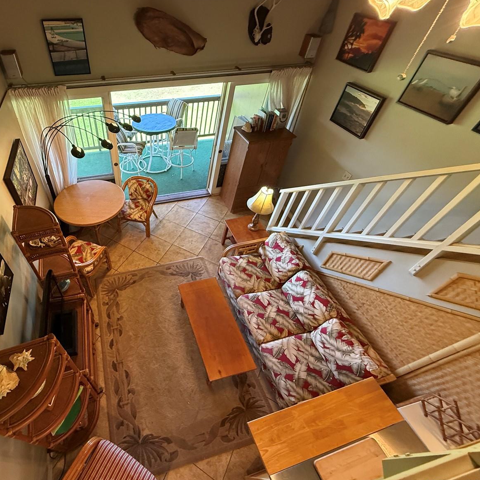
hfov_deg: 81.1
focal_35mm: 17
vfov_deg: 84.0
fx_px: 267
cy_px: 241
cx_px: 159
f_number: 2.2
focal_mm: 2.22
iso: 500
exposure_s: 1/120
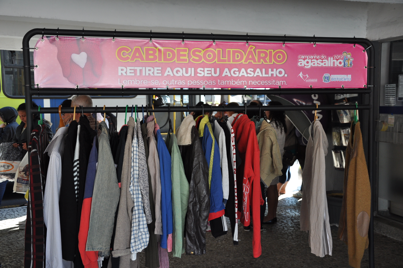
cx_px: 202
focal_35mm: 48
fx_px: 537
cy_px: 134
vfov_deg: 28.0
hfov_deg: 41.2
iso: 400
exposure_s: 1/250
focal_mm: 32
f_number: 5
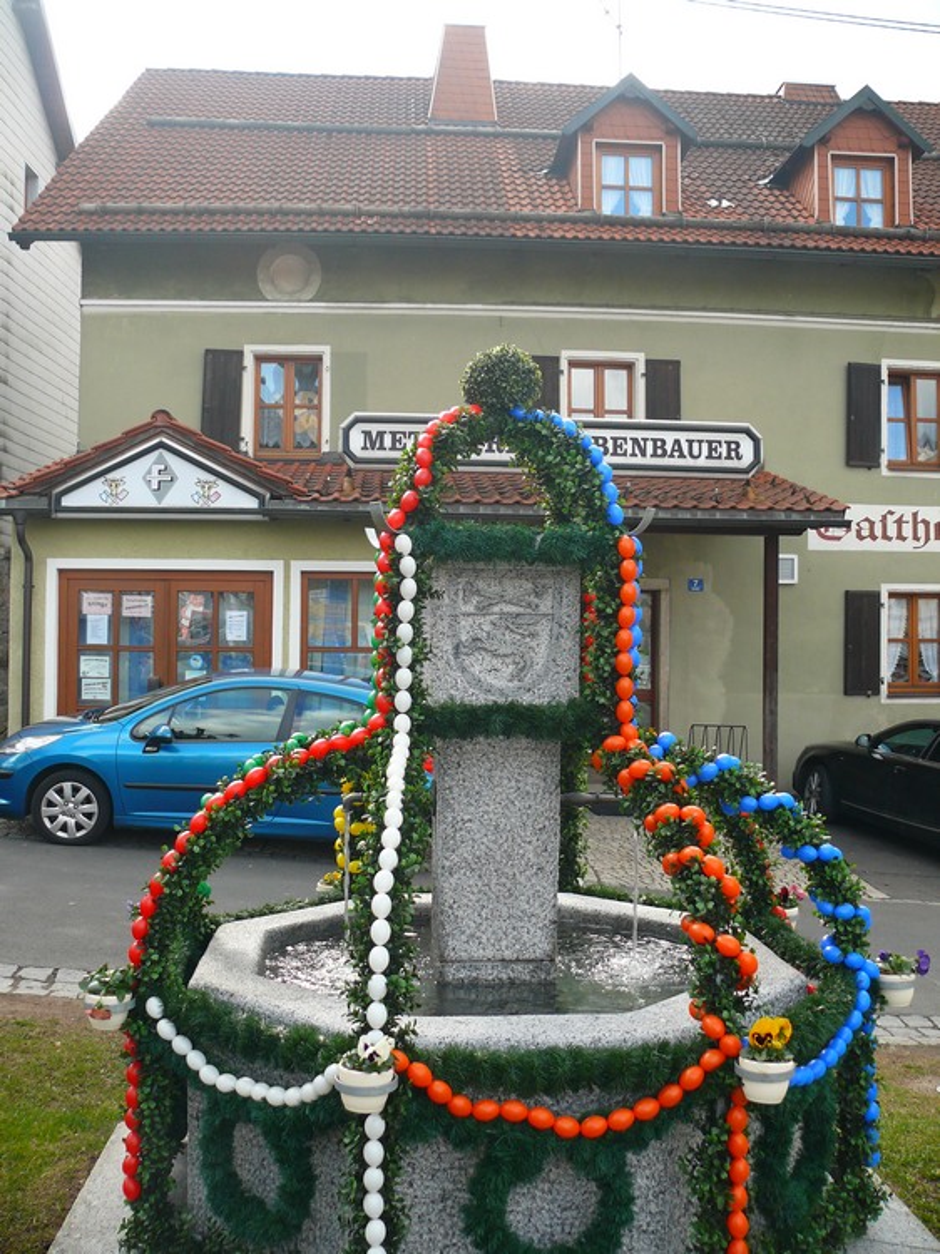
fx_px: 1268
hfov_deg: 40.7
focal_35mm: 35
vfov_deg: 52.6
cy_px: 627
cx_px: 470
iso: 100
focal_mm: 7.4
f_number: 2.8
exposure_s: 1/100
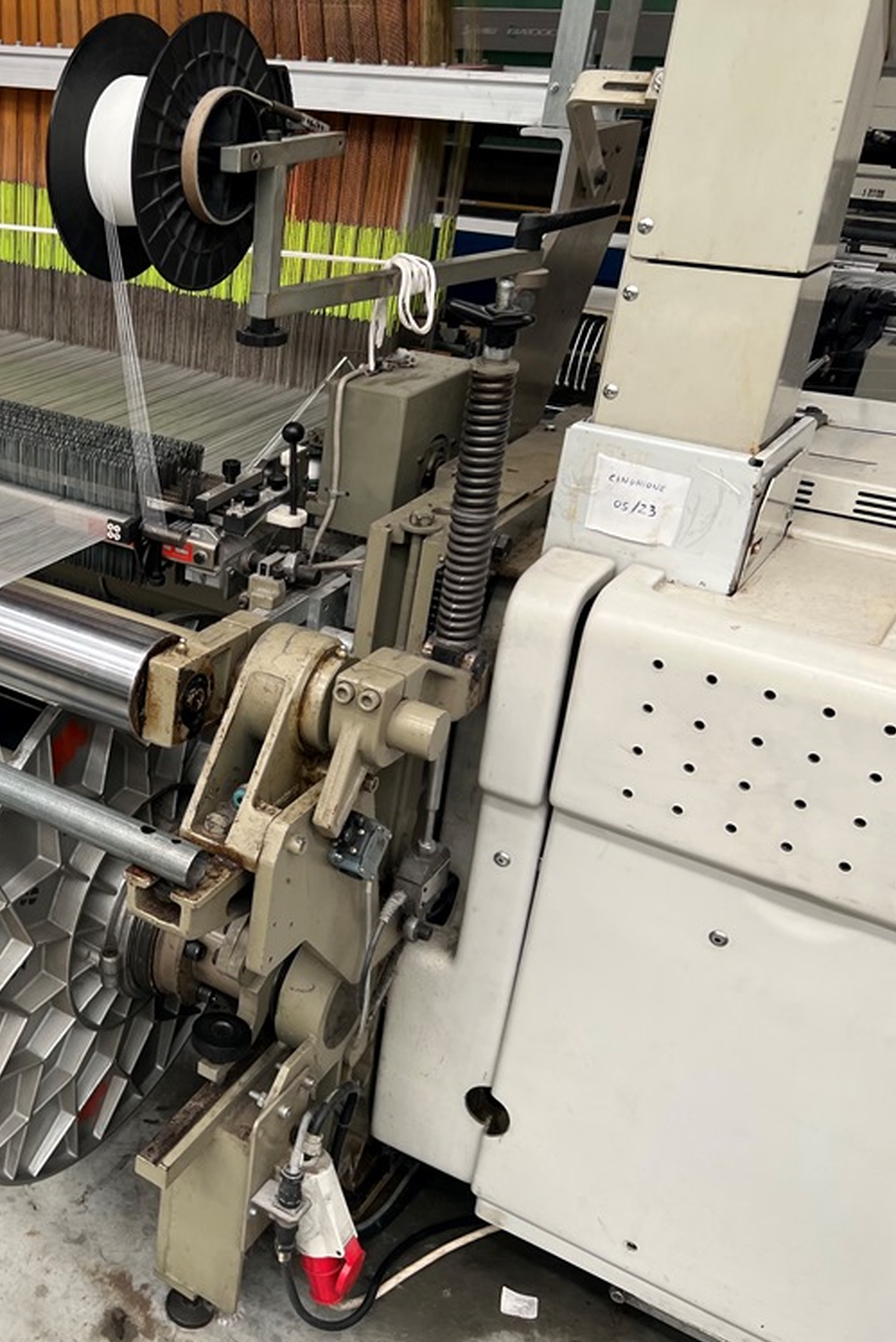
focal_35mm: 37
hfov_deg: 33.2
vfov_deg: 51.9
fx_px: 1381
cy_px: 680
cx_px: 20
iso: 40
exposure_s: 1/121
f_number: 1.5
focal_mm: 5.7
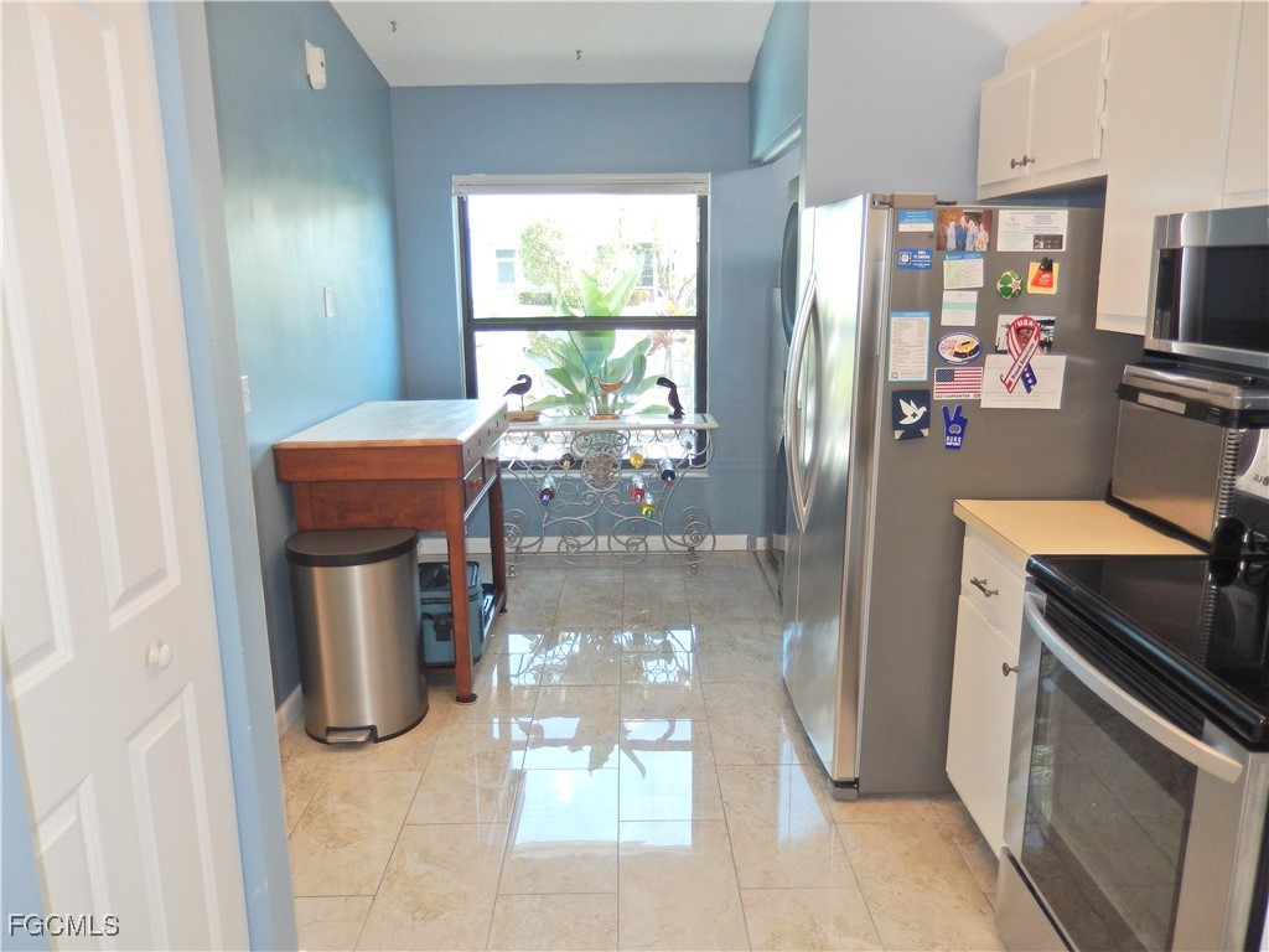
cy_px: 476
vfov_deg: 54.9
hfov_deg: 69.4
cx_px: 634
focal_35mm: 25
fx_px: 916
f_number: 3.4
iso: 160
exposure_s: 1/30
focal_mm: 4.5
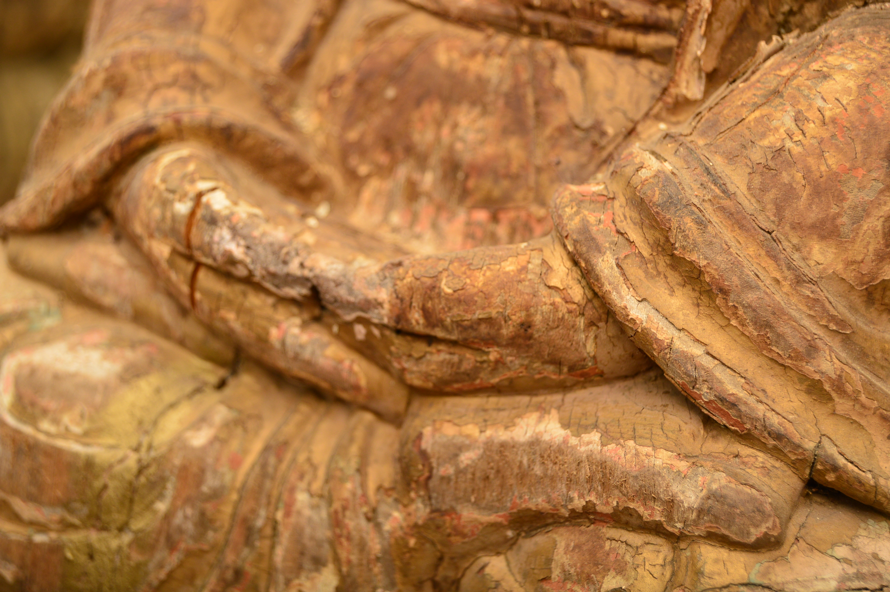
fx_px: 1778
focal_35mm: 72
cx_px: 445
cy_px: 296
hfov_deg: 28.1
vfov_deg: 18.9
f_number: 5.3
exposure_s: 1/200
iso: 200
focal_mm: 48
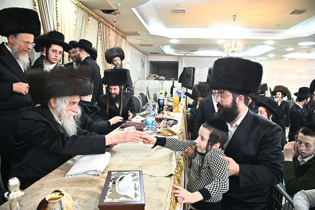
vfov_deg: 53.1
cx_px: 158
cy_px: 105
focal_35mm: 24
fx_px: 210
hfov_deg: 73.8
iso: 5000
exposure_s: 1/200
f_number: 4.5
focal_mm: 24
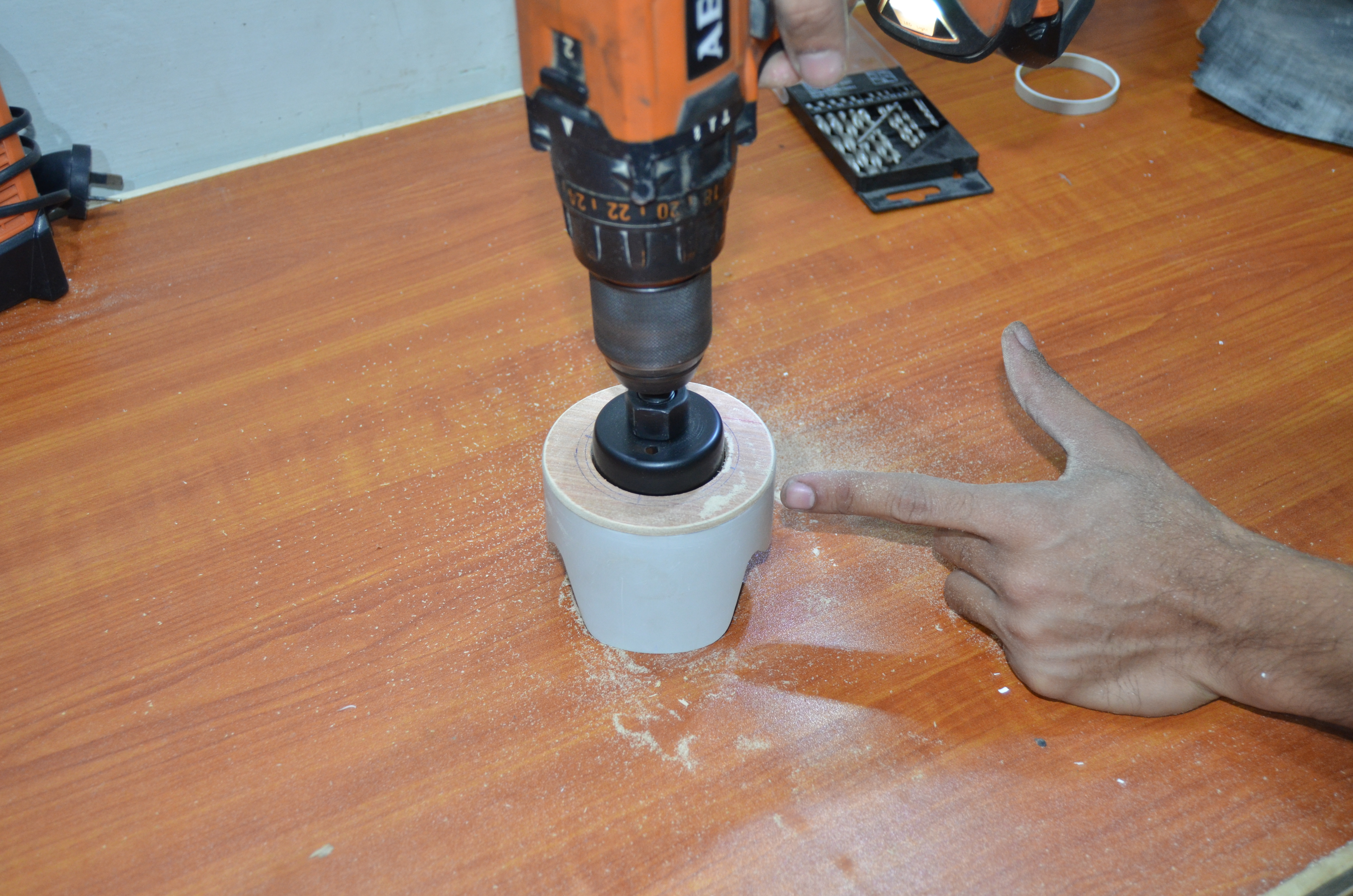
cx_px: 676
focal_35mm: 42
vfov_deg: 31.8
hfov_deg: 46.5
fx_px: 1575
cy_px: 448
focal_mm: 28
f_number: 4
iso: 800
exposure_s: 1/60
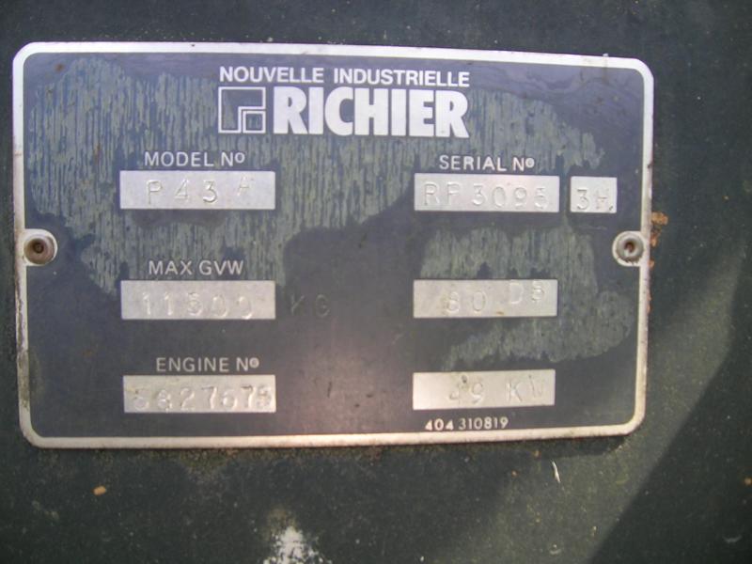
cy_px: 282
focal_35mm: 35
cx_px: 376
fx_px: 760
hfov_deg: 52.6
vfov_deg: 40.7
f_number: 2.8
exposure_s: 1/141
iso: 50
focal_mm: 5.4
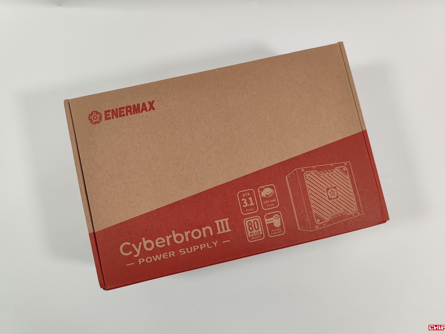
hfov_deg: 67.3
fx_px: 334
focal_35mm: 26
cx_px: 219
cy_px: 161
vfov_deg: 53.1
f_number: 1.85
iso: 78
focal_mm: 6.78
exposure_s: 1/100
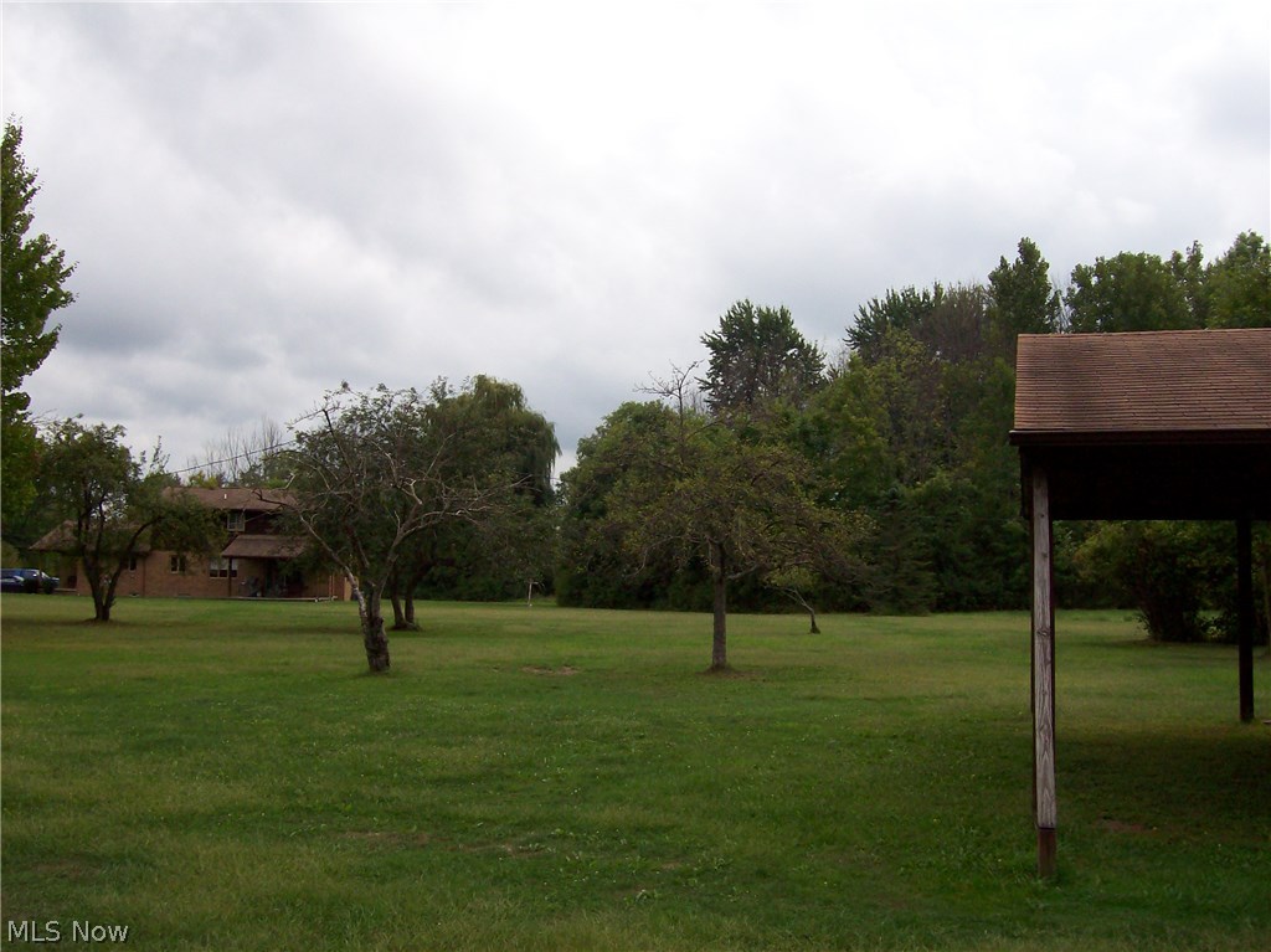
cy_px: 476
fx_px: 1321
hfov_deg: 51.4
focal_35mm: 36
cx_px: 636
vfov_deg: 39.6
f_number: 4.8
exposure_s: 1/719
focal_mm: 6
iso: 80
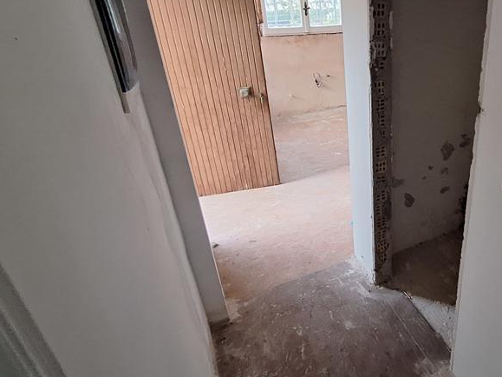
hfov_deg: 68.4
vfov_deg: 58.2
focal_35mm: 23
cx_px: 386
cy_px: 144
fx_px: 333
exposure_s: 1/24
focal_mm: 1.74
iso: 200
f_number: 2.2
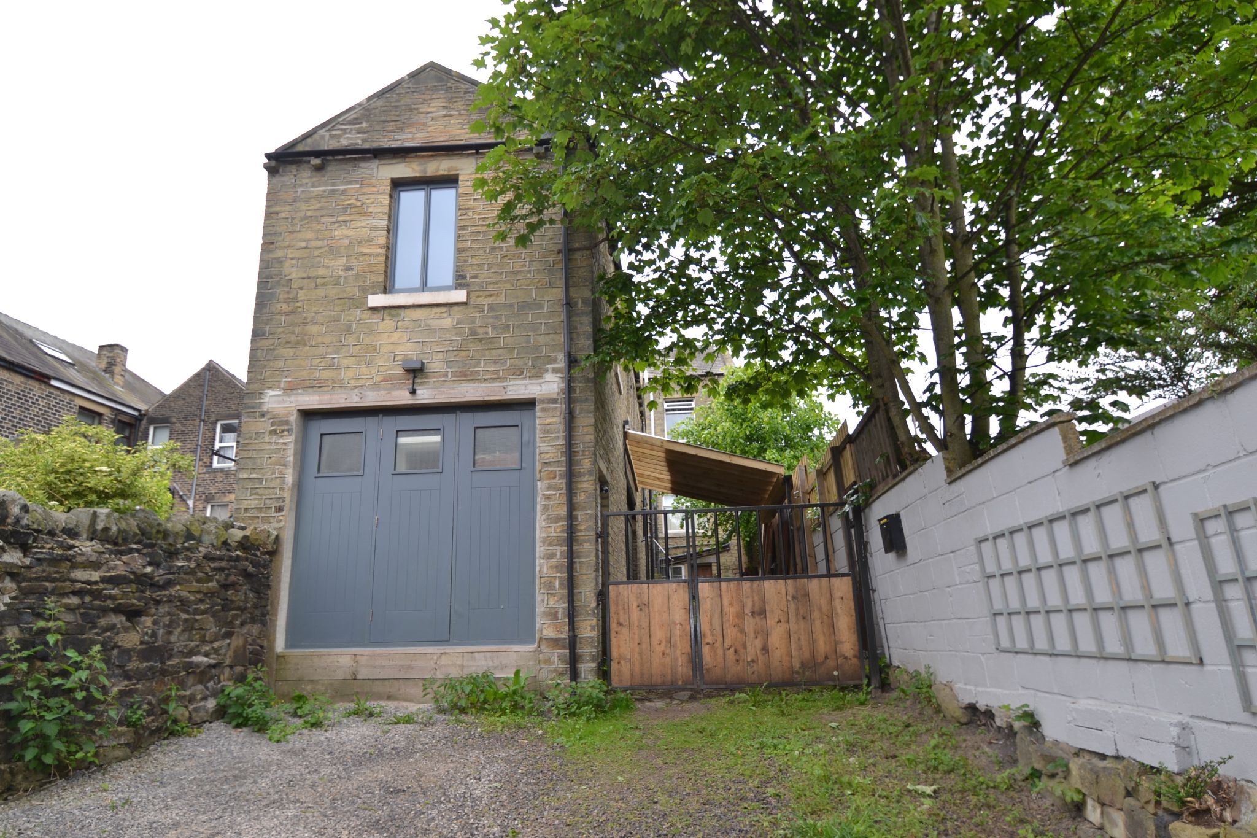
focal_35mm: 21
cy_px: 419
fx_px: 733
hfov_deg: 81.2
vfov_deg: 59.5
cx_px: 628
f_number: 4
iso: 110
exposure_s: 1/125
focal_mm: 14
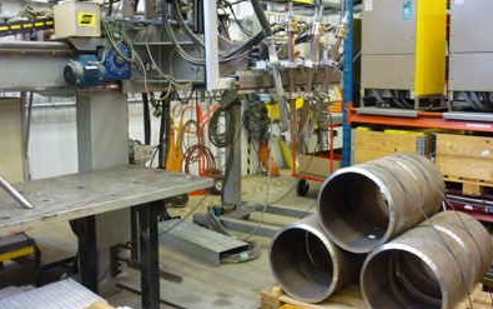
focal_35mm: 39
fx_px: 524
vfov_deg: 32.6
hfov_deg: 50.4
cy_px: 118
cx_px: 240
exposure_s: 1/25
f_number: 2.8
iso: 400
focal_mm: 5.5
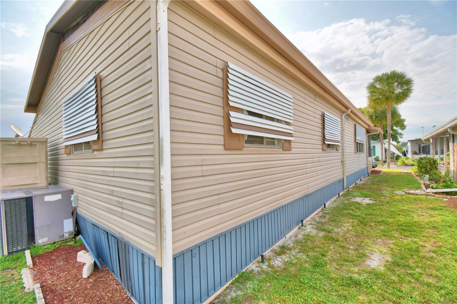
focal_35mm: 15
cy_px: 152
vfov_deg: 77.3
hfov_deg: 100.4
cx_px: 228
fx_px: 190
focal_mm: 10
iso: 100
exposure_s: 1/250
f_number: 9
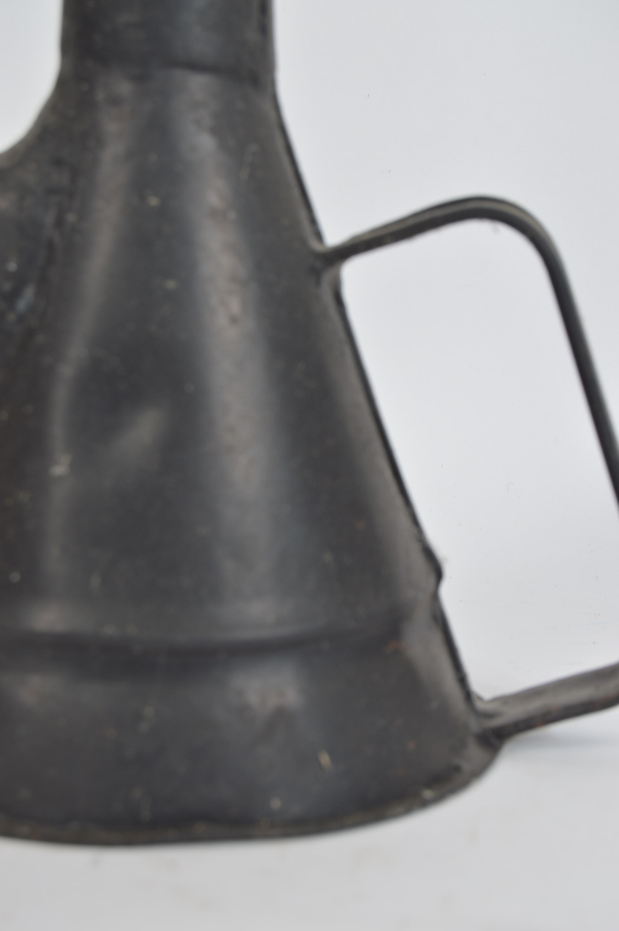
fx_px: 2132
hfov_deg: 16.5
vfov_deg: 24.6
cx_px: 310
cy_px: 466
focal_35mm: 82
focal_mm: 55
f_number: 9
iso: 100
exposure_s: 1/80
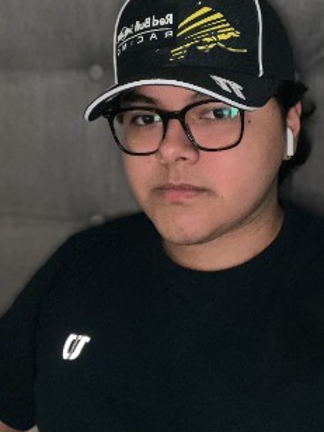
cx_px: 192
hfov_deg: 36.7
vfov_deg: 47.6
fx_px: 487
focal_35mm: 39
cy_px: 171
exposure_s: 1/16
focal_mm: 2.71
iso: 400
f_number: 2.2
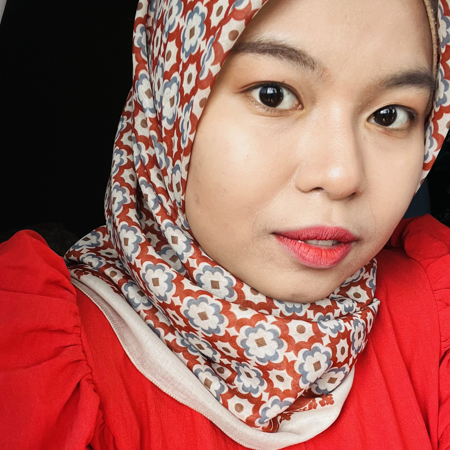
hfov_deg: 46.0
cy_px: 291
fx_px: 529
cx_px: 228
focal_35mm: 36
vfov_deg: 45.5
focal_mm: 2.71
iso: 100
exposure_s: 1/87
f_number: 2.2
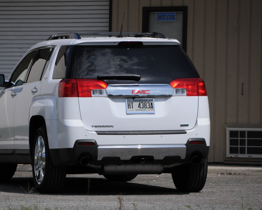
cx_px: 106
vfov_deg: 5.8
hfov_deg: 7.3
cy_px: 113
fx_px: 2059
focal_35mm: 266
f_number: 7.1
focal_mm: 145
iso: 800
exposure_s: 1/8000
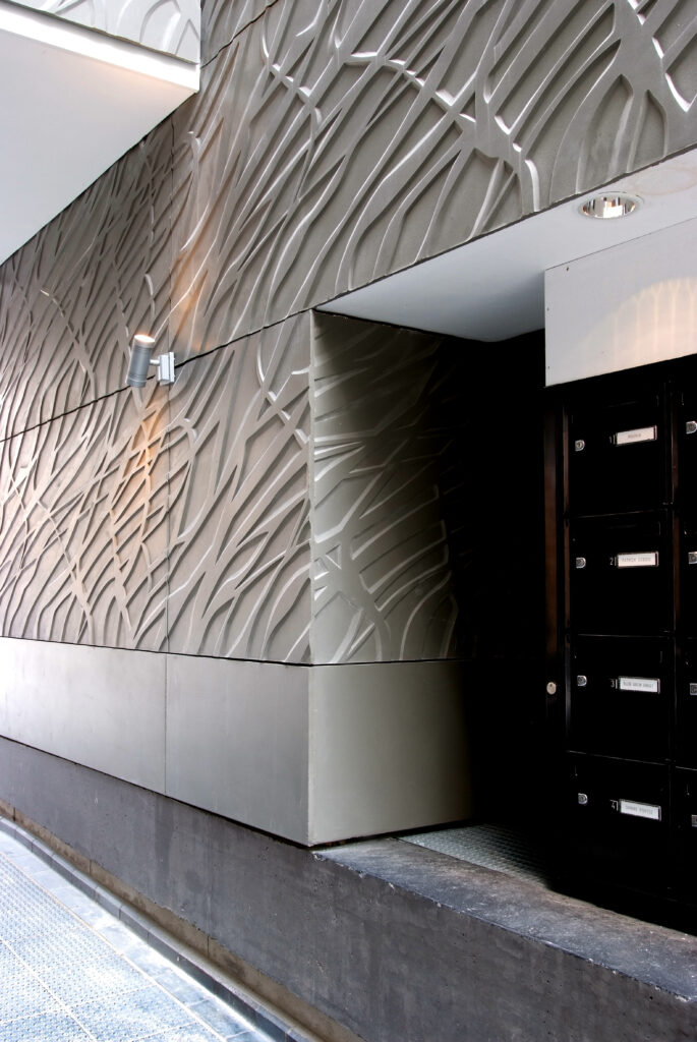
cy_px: 521
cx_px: 348
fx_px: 956
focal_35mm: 33
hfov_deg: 40.1
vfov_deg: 57.2
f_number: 18
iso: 200
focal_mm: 22
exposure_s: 1
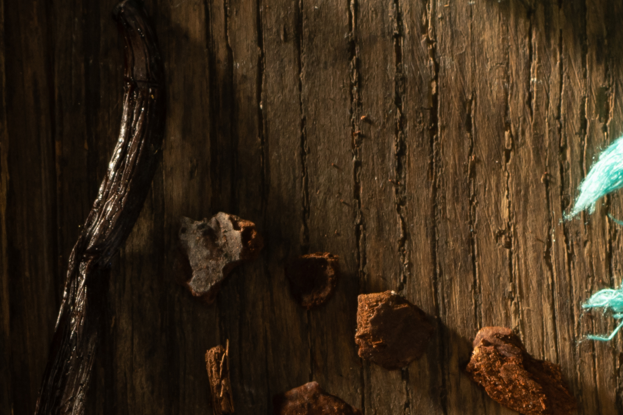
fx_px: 6869
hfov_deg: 5.2
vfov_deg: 3.4
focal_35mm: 397
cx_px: -59
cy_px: 775
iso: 200
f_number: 12
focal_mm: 85
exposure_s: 1/200
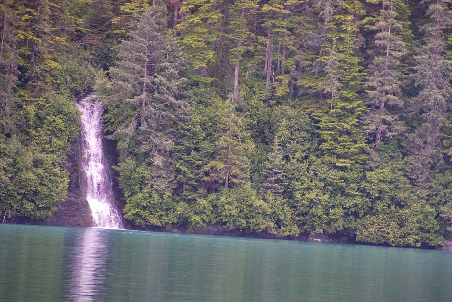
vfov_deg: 3.4
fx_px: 5087
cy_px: 160
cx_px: 271
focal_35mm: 405
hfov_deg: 5.1
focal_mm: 300
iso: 2000
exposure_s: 1/640
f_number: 5.6
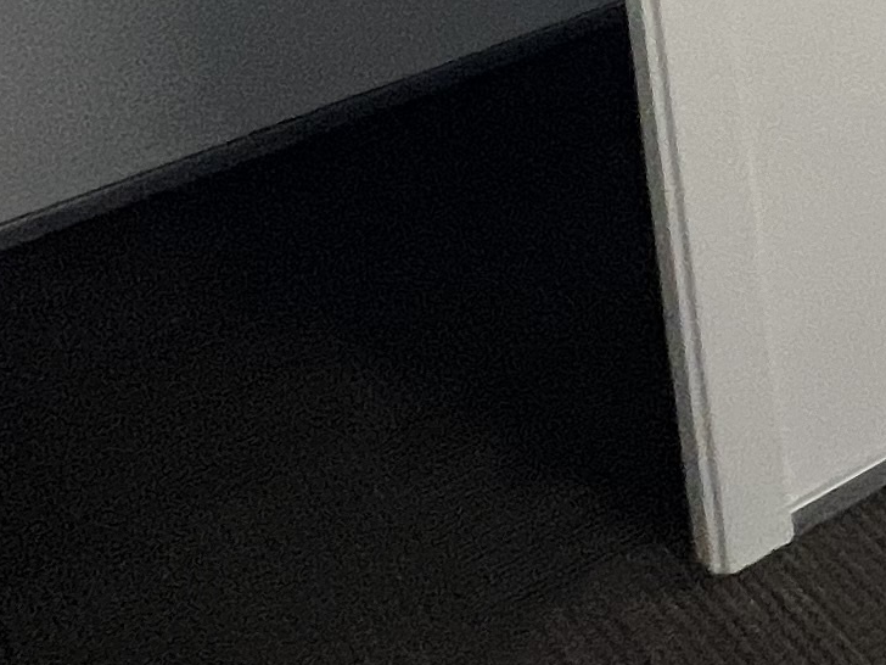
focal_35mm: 72
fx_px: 1843
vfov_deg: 15.3
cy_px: -753
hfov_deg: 15.5
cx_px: 2087
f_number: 1.8
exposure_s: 1/99
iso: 100
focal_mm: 1.57
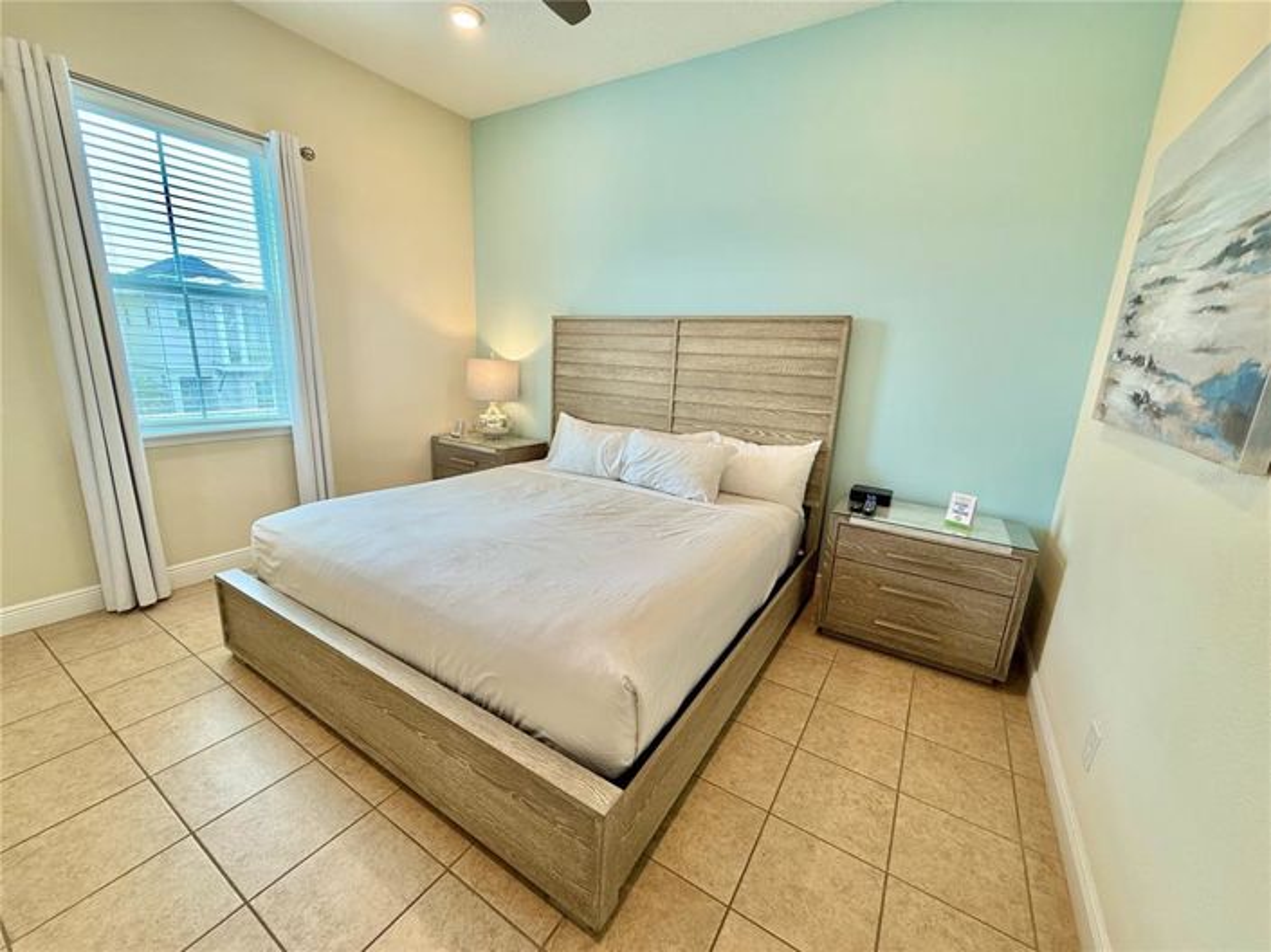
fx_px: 514
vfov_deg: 85.6
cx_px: 636
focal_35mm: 14
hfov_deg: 102.1
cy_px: 476
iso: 80
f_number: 2.2
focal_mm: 2.22
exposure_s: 1/120
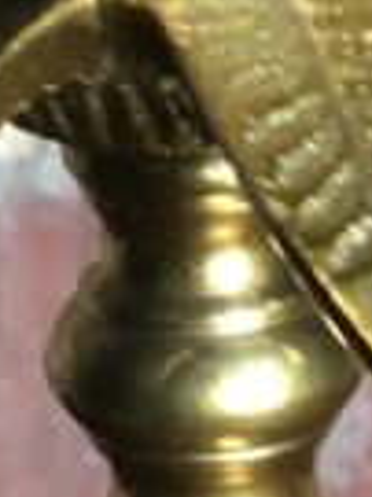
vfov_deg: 4.9
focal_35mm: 394
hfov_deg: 3.8
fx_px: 5654
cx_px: 313
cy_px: 1233
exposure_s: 1/33
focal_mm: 6
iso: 100
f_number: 2.4
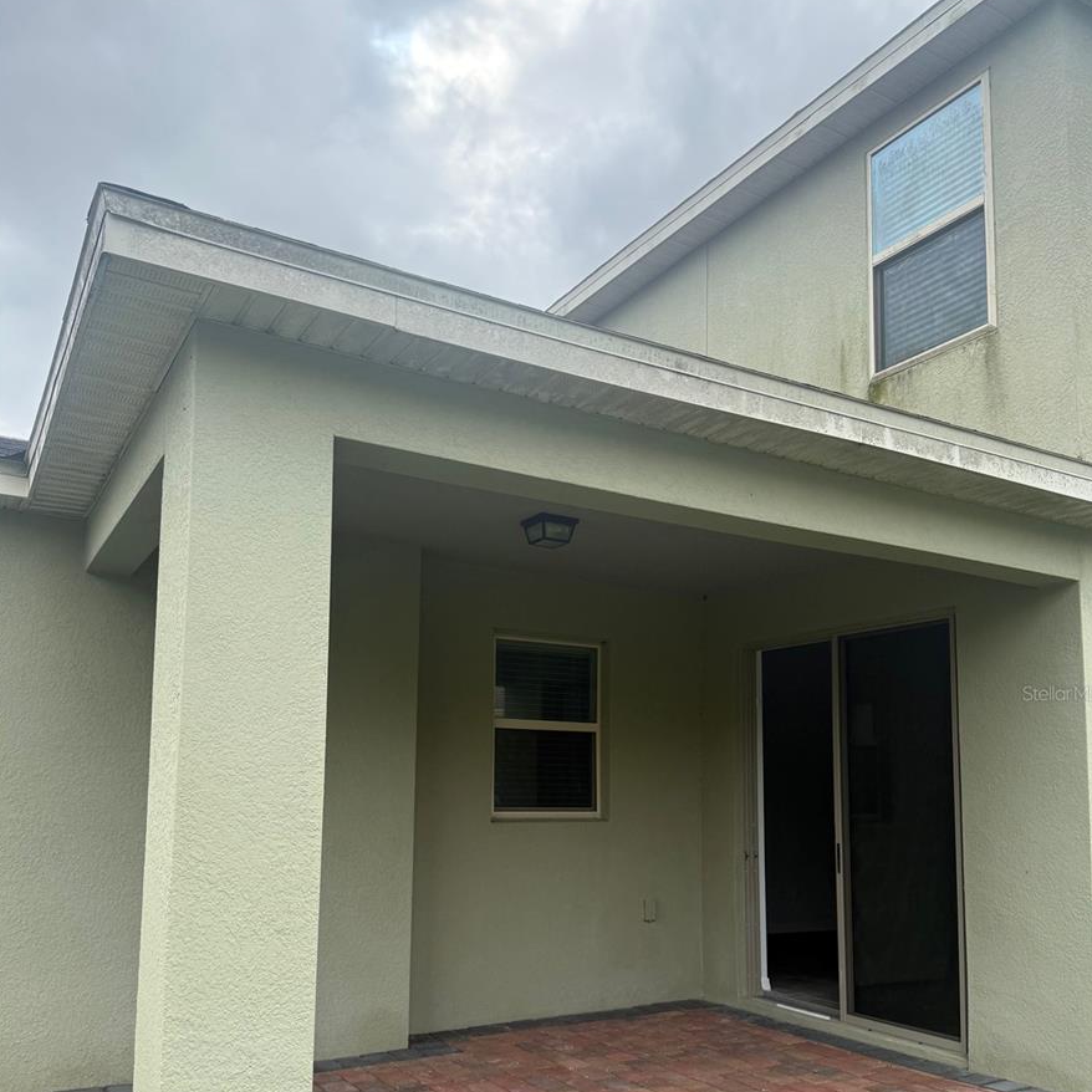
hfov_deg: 55.6
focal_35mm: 29
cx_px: 551
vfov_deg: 54.9
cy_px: 693
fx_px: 1035
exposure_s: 1/2299
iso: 100
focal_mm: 6.76
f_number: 1.78
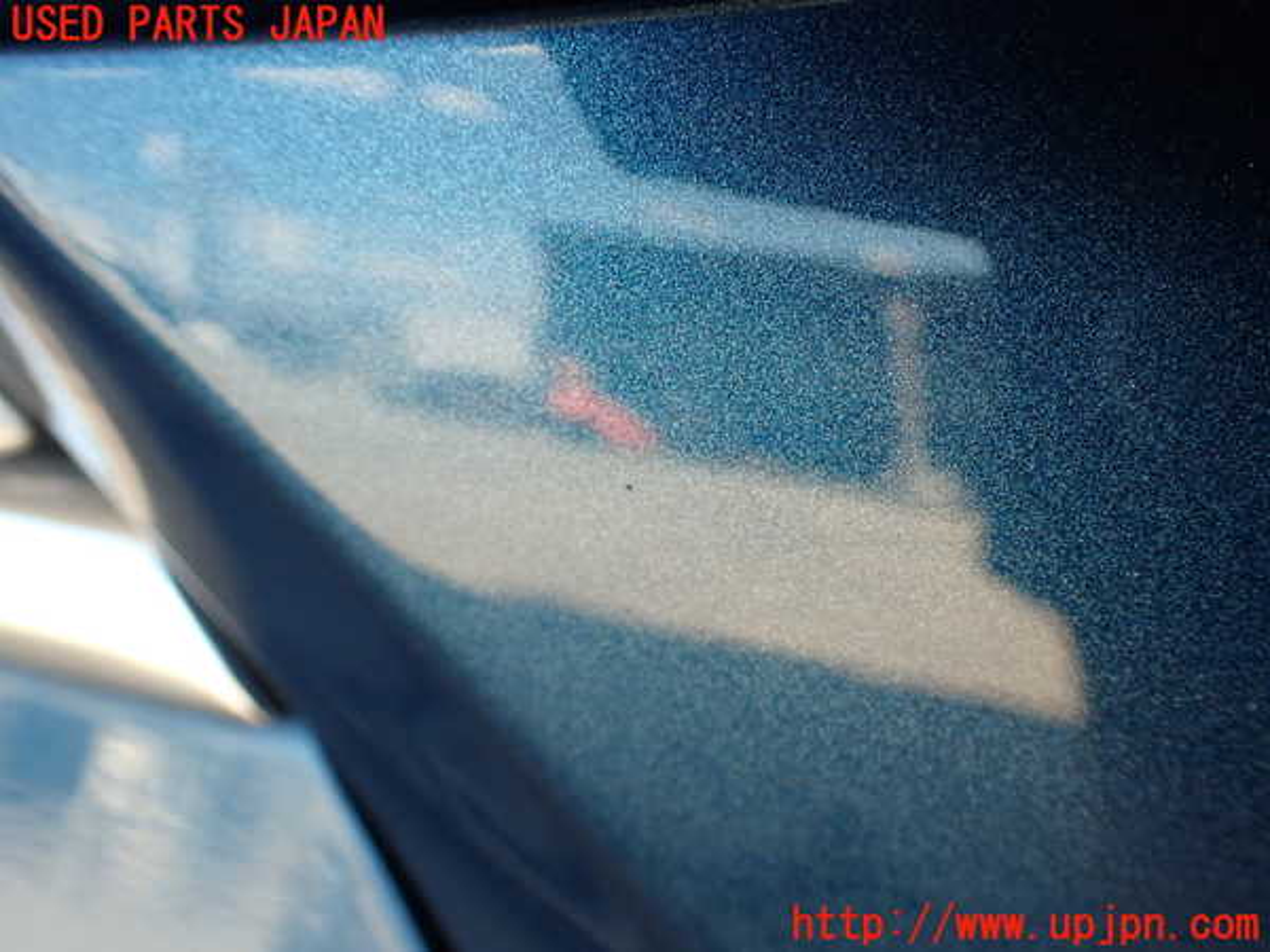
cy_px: 476
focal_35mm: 36
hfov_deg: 51.4
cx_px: 635
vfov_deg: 39.7
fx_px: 1321
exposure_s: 1/80
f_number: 3.5
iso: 100
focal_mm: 6.37
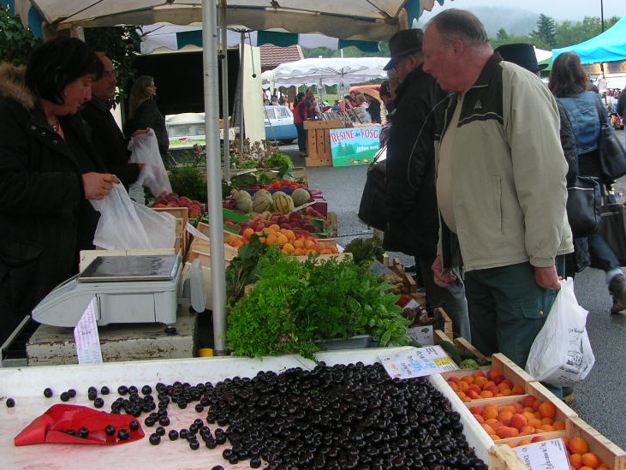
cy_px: 158
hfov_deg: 38.6
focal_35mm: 49
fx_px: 887
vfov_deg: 29.5
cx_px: 399
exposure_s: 1/40.6
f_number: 2.8
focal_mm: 5.8
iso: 50
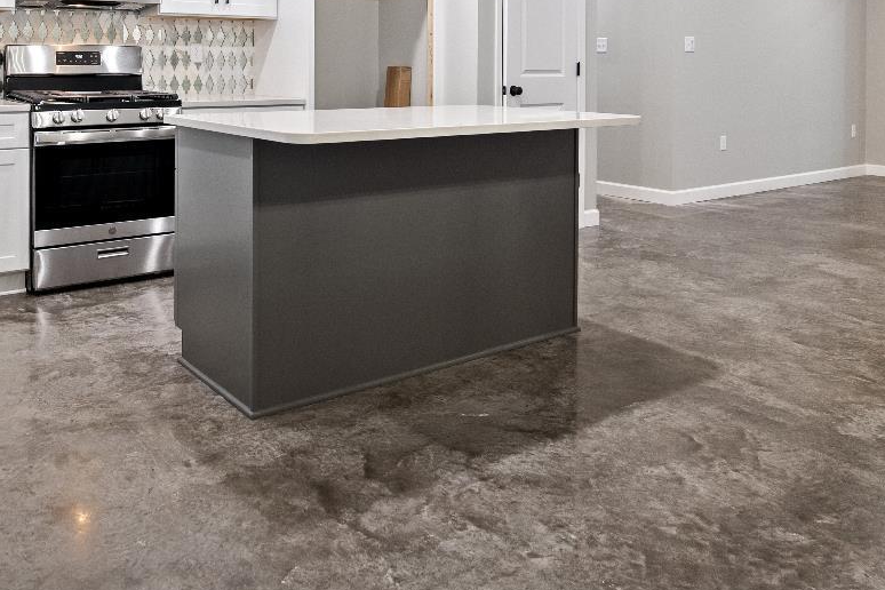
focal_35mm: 31
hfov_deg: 59.4
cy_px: 80
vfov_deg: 39.8
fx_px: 762
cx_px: 326
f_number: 5.6
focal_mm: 16
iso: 1250
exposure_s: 1/20
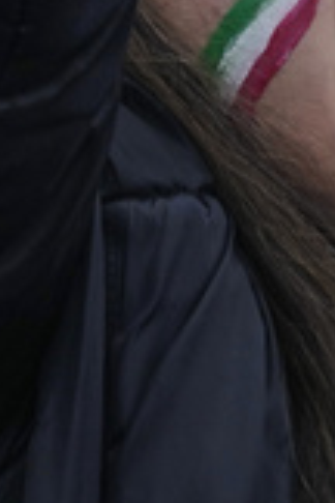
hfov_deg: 8.7
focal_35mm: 152
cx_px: -248
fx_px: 2122
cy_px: -352
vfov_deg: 12.5
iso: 400
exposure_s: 1/250
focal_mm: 24
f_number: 10
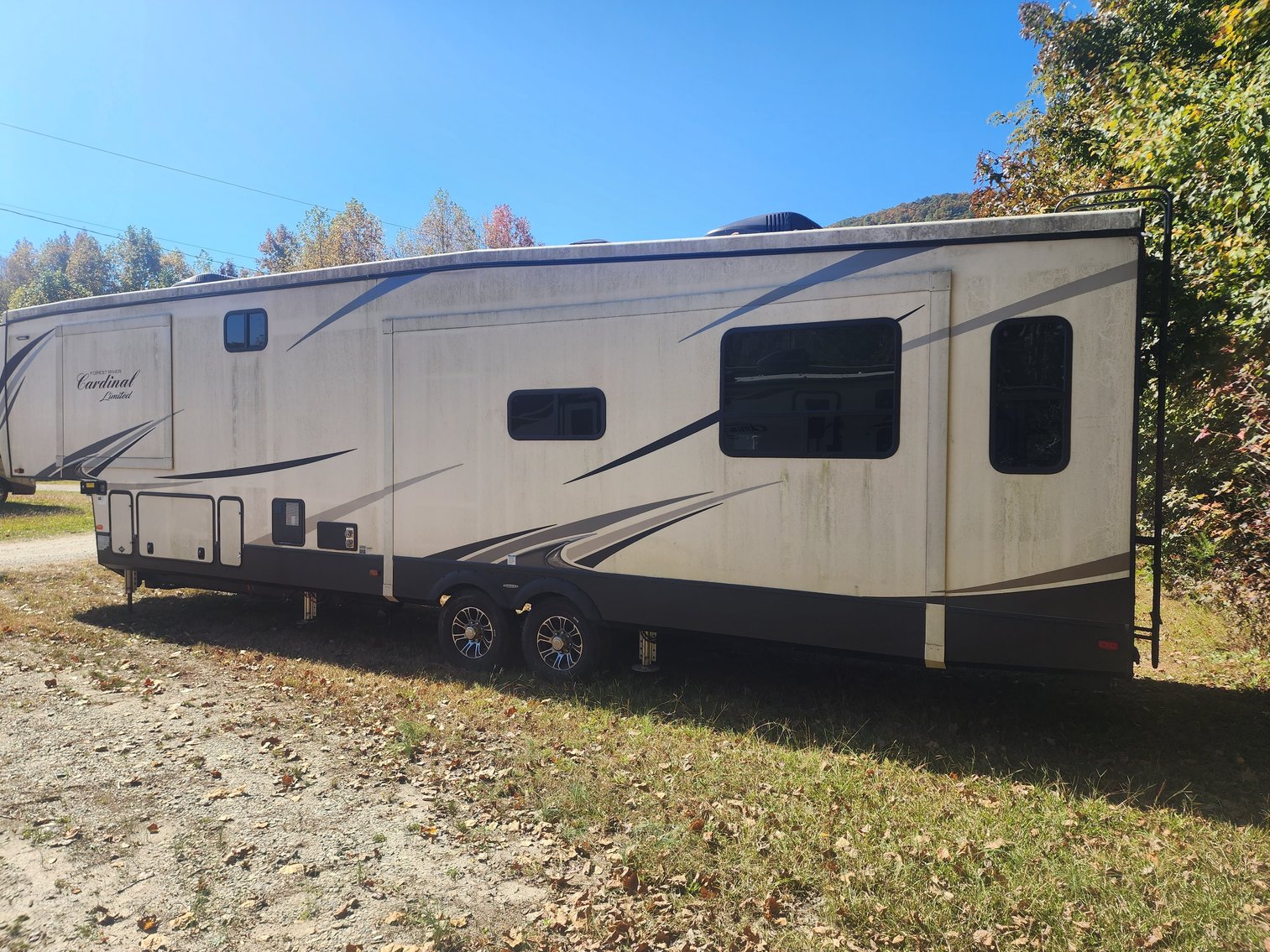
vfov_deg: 58.9
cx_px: 635
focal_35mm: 23
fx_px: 844
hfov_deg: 73.9
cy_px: 476
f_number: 1.8
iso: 12
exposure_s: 1/650
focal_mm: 6.4
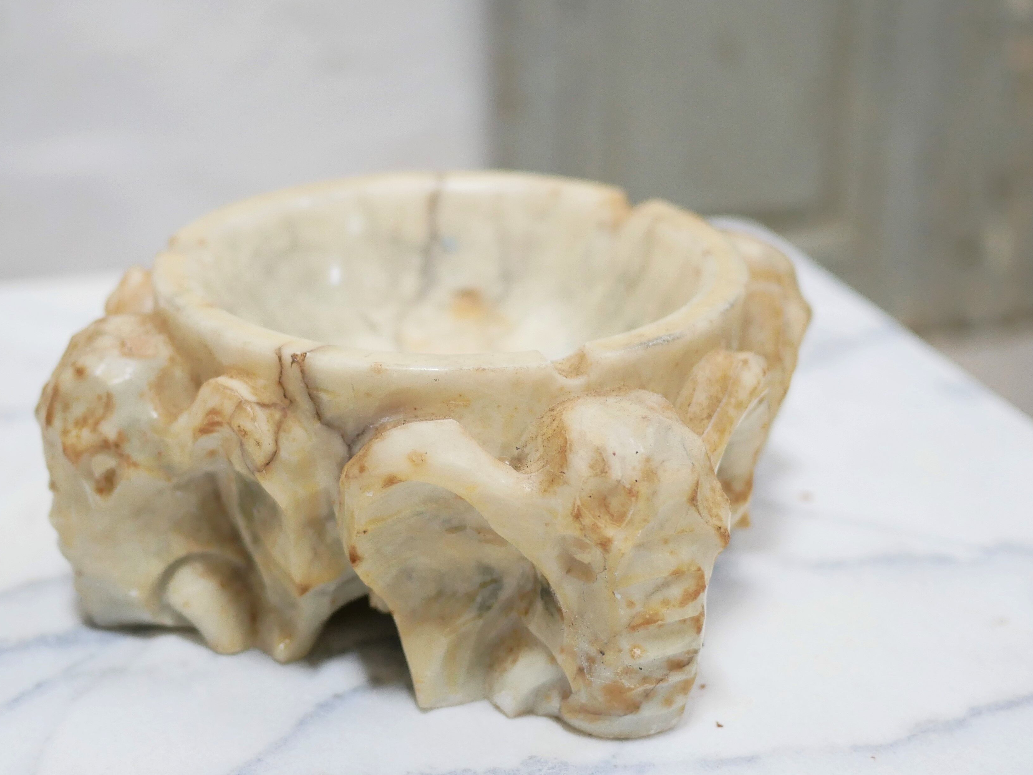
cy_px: 374
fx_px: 1672
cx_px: 397
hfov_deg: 34.2
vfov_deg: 26.1
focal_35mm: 56
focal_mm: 20
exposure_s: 1/60
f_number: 1.7
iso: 800
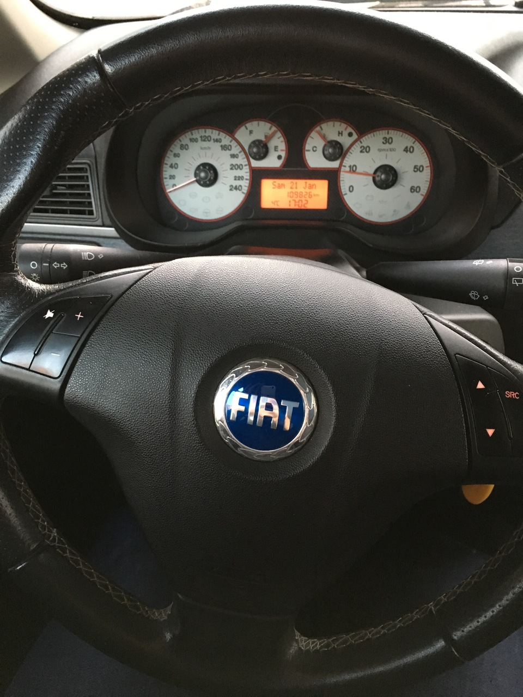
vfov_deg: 61.7
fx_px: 584
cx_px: 262
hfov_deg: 48.2
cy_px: 348
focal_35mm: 29
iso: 200
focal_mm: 4.15
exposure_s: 1/17
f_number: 2.2
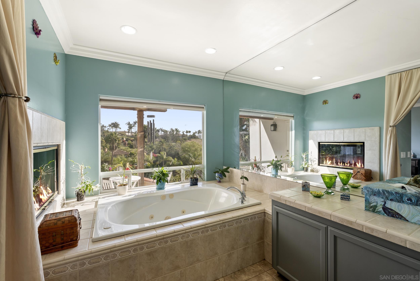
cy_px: 140
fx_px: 187
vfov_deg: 73.8
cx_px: 210
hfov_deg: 96.7
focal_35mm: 16
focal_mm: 16
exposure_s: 1/30
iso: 500
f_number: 8
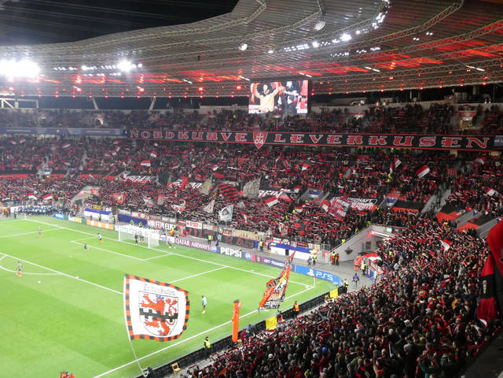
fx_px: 509
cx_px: 252
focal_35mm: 35
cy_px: 189
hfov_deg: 52.6
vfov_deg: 40.7
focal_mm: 6.3
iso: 640
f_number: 3.7
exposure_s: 1/80
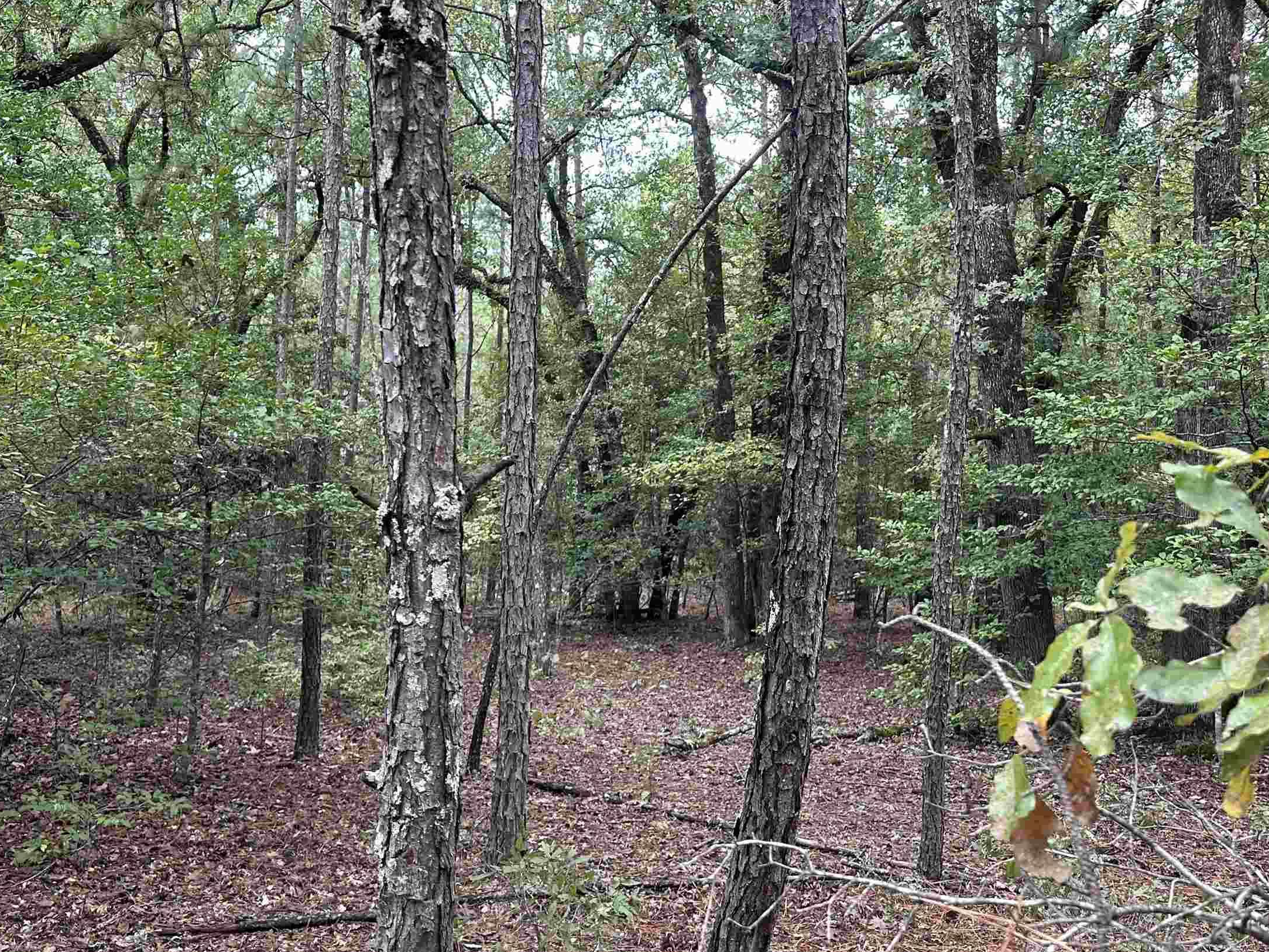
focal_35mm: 34
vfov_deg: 41.8
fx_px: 1246
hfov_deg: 53.8
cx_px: 566
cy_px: 492
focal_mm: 6.86
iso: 125
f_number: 1.78
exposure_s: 1/121
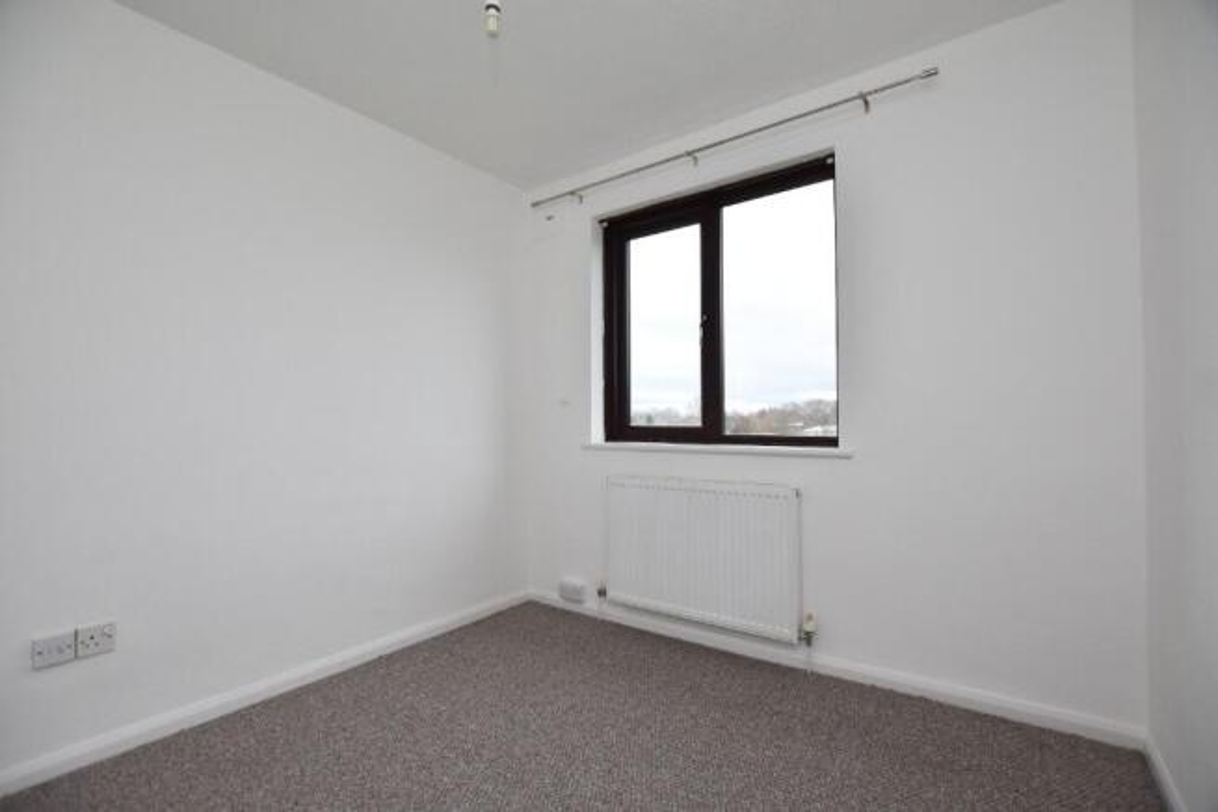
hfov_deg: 100.4
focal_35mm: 15
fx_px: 508
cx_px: 609
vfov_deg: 77.4
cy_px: 406
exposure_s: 1/250
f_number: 3.5
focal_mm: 10
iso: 720
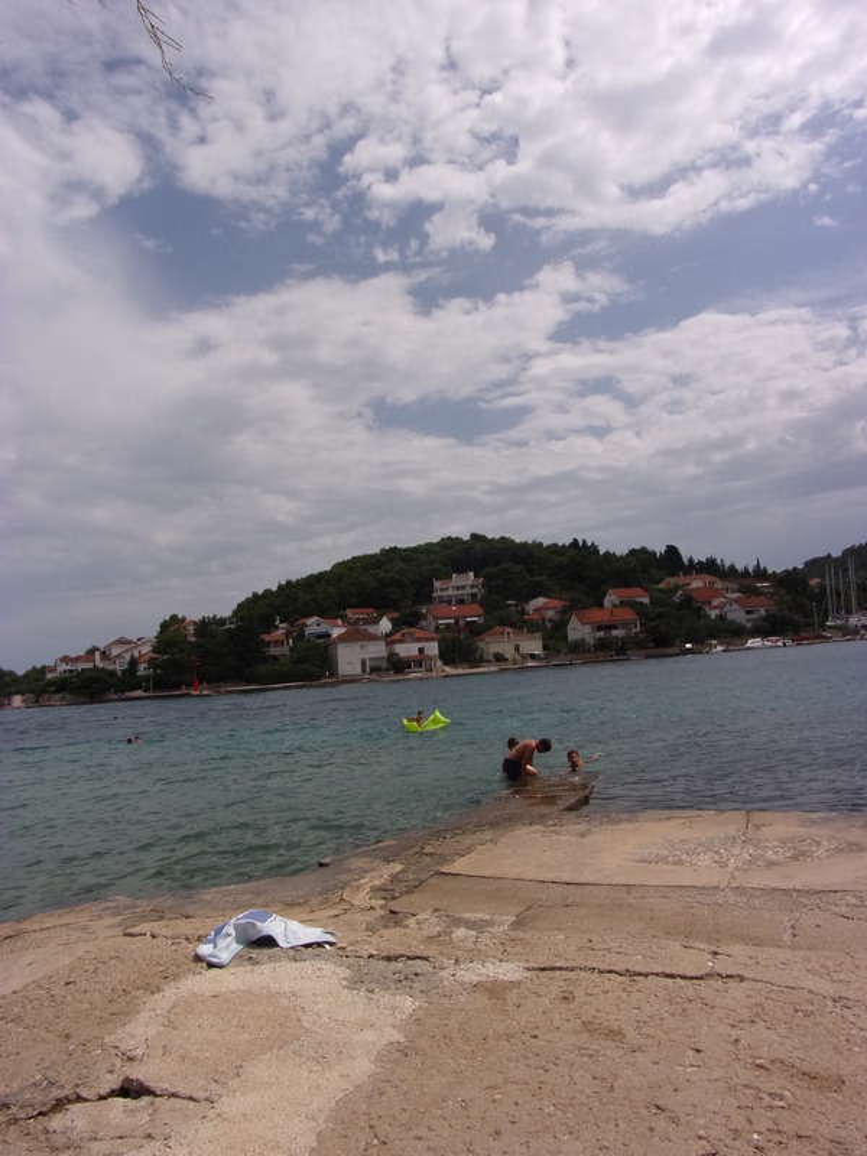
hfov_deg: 56.8
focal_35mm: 24
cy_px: 578
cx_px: 434
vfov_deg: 71.6
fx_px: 801
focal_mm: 4.3
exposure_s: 1/300
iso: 80
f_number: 10.8
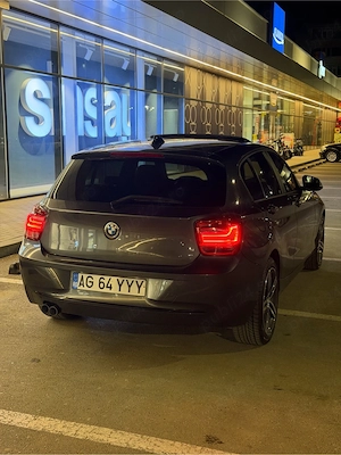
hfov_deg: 30.3
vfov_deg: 39.7
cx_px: 170
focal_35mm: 48
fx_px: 630
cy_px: 228
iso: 250
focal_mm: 6.76
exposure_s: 1/33
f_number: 1.78
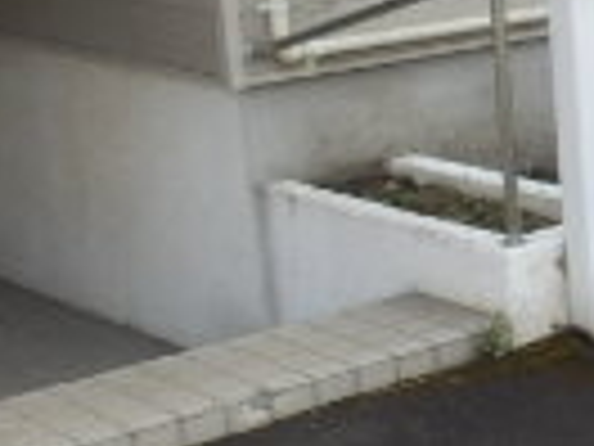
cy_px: 144
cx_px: 994
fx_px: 1991
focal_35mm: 116
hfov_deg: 15.2
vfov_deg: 12.8
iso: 80
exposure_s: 1/320
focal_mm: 4.2
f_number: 3
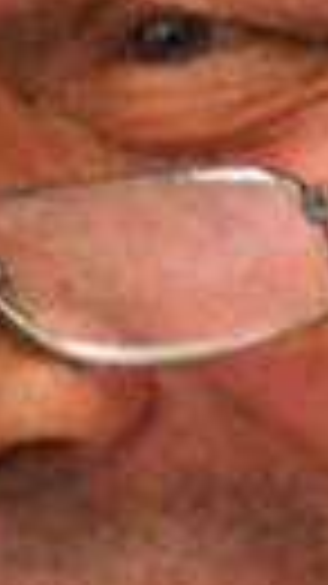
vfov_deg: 0.7
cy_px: 130
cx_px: 449
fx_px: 47947
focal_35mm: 3097
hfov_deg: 0.4
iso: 1600
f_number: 5.6
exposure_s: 1/80
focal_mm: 250
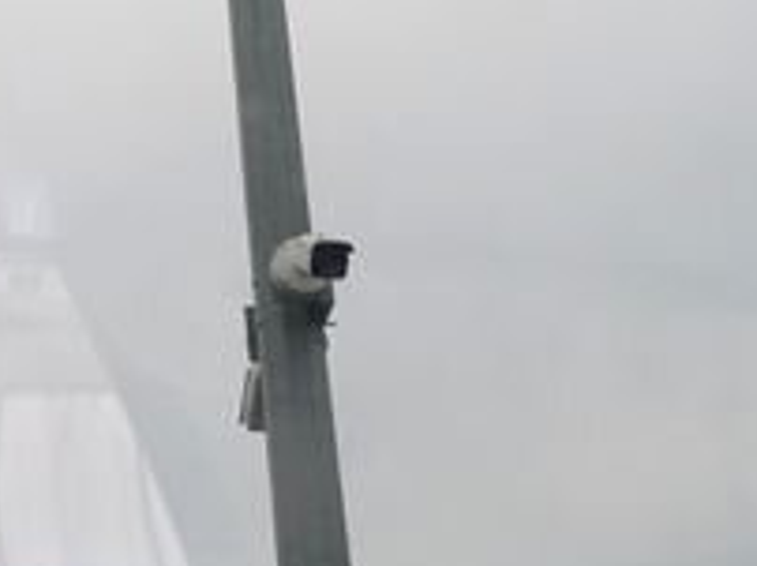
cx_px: 67
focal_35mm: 117
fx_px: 2556
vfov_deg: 12.4
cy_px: -47
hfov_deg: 16.6
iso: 500
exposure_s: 1/160
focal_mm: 24
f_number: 4
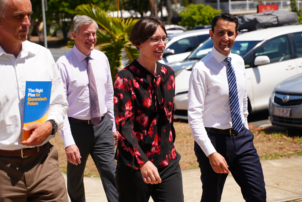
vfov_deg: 18.4
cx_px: 151
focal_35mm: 74
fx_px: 621
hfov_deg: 27.3
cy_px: 101
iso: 80
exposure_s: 1/500
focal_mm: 74
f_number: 5
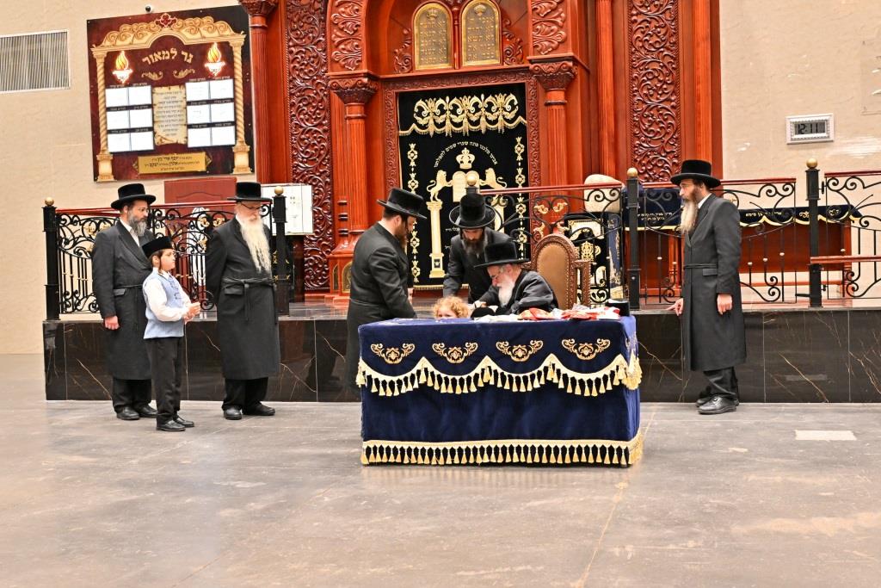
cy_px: 294
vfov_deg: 29.9
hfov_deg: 43.6
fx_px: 1101
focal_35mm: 45
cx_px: 440
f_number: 4
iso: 500
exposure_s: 1/160
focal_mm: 30
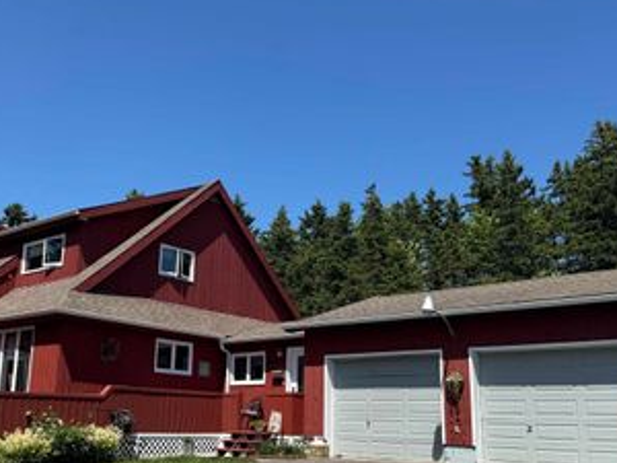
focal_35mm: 40
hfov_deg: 46.7
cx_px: 269
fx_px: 713
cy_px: 293
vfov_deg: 35.7
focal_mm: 6.76
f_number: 1.78
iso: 80
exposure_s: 1/4049
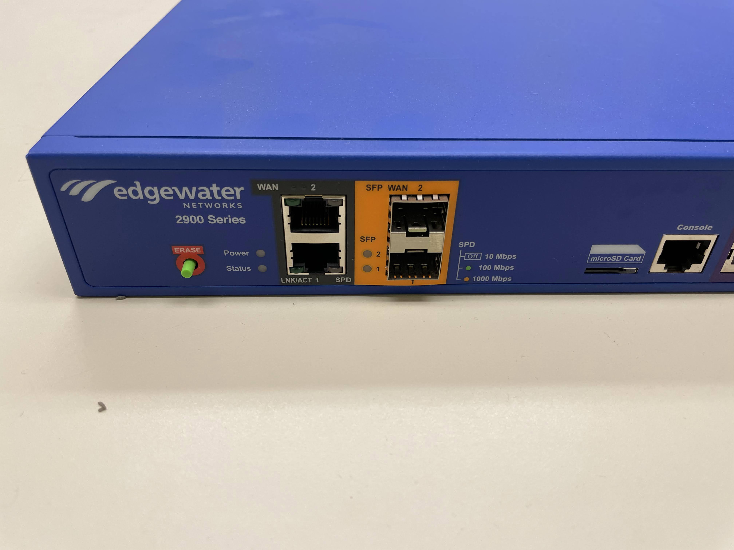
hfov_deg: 67.3
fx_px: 551
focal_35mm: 26
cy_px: 275
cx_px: 367
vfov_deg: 53.1
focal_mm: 4.2
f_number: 1.6
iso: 100
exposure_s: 1/120
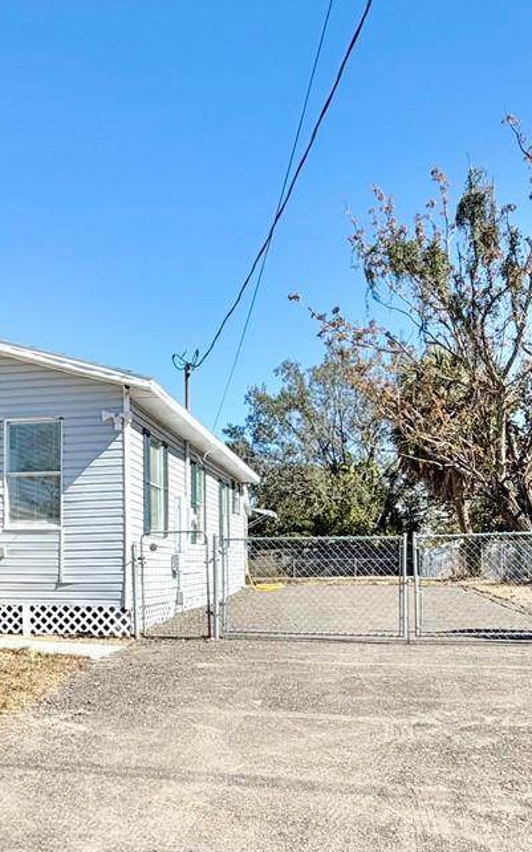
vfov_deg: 51.8
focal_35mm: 37
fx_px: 859
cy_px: 564
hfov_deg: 33.6
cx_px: 118
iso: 20
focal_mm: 2.22
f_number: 2.2
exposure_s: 1/830
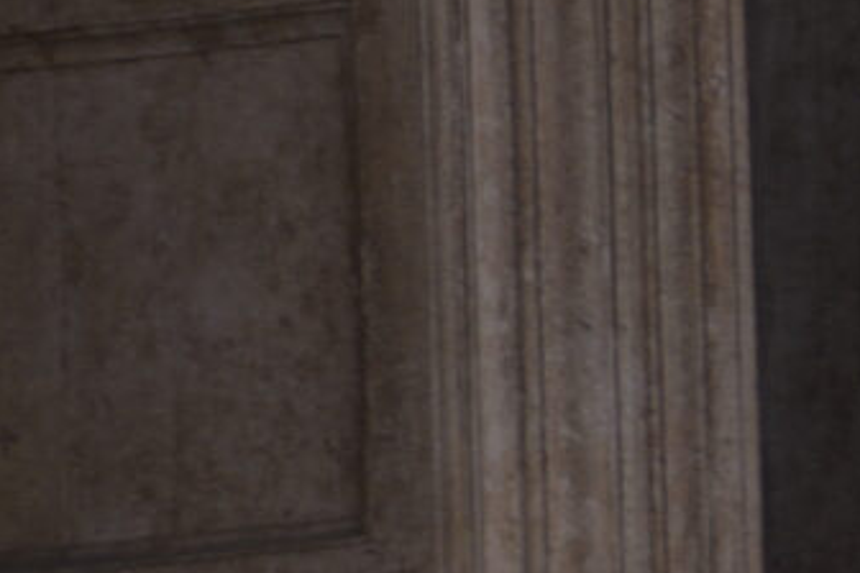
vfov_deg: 0.9
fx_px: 36356
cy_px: 1528
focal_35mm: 1522
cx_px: 3187
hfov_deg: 1.3
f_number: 4.5
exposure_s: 1/1250
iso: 200
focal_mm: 200
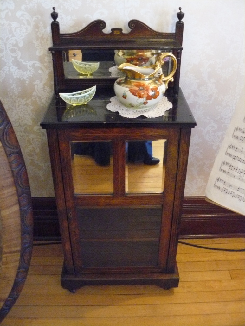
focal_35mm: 36
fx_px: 340
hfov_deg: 39.7
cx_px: 122
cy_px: 163
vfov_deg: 51.3
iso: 800
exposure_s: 1/8
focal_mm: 6
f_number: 2.8
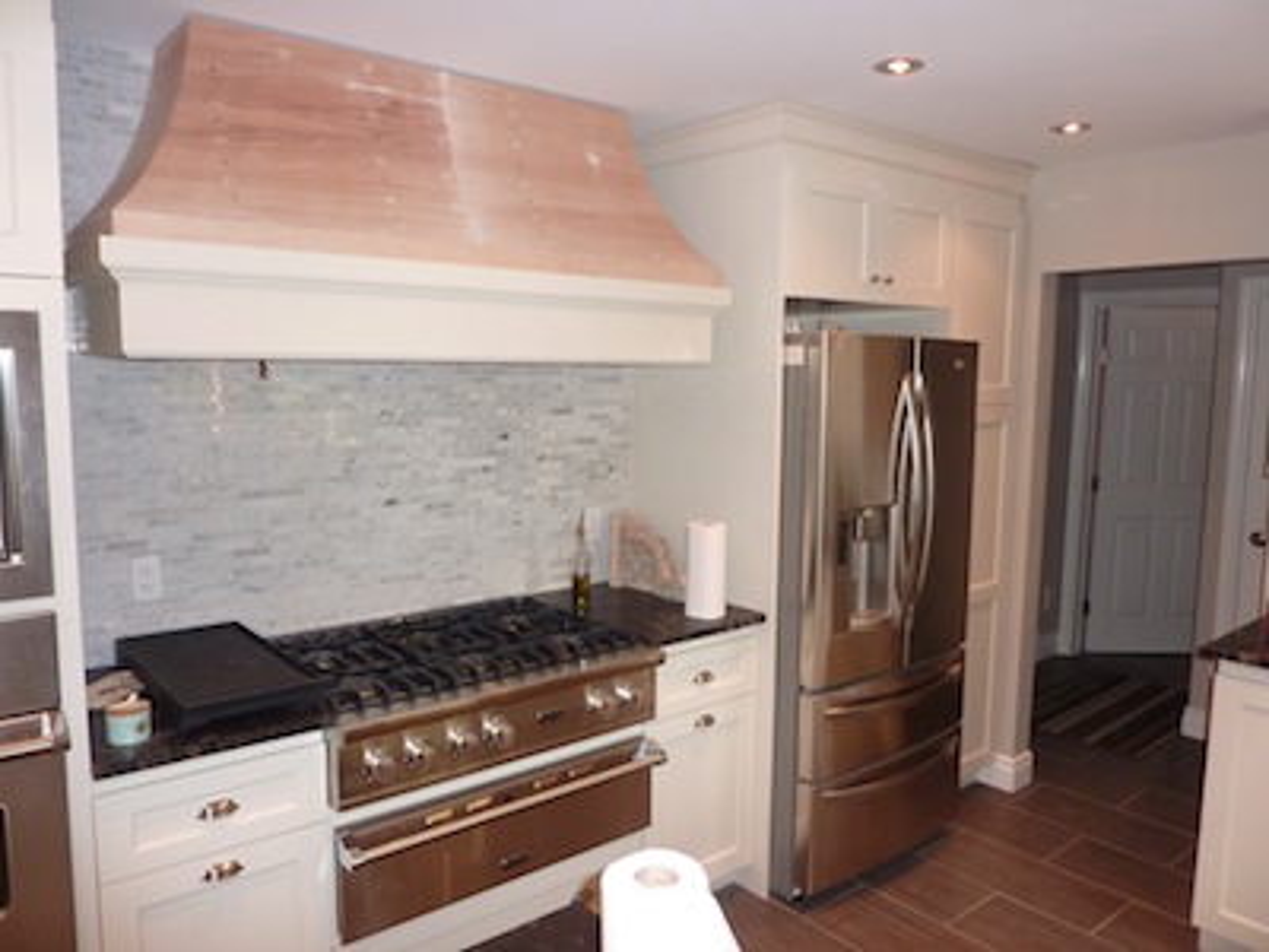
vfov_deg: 54.9
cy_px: 476
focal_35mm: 25
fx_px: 916
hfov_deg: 69.4
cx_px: 634
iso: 200
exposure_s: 1/30
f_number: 3.3
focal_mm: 4.1
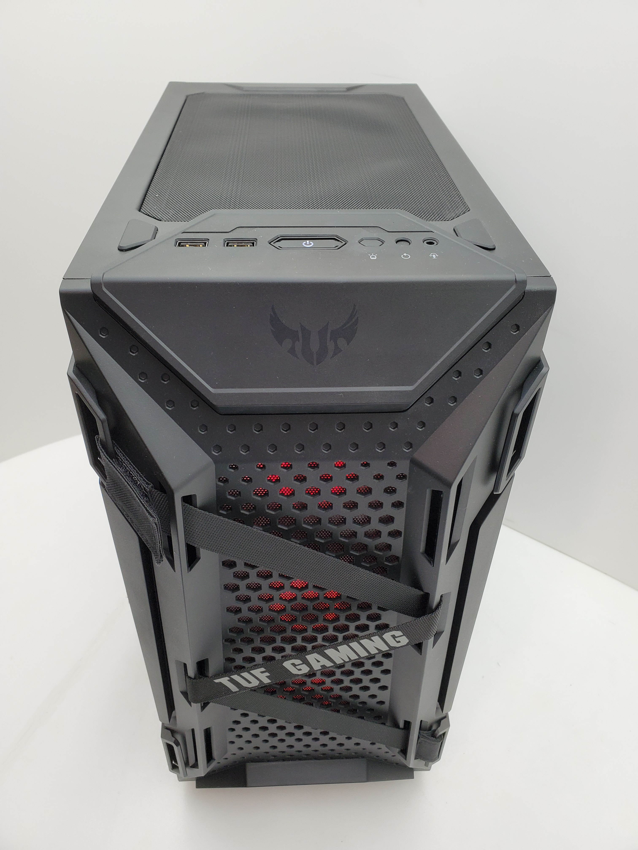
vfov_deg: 67.3
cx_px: 319
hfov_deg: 53.1
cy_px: 425
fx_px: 639
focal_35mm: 26
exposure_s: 1/120
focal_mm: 4.3
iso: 100
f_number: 2.4
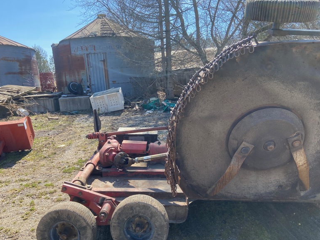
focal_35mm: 27
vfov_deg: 51.4
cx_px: 156
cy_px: 116
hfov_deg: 65.3
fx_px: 250
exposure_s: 1/1007
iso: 32
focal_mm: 4.25
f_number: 1.8
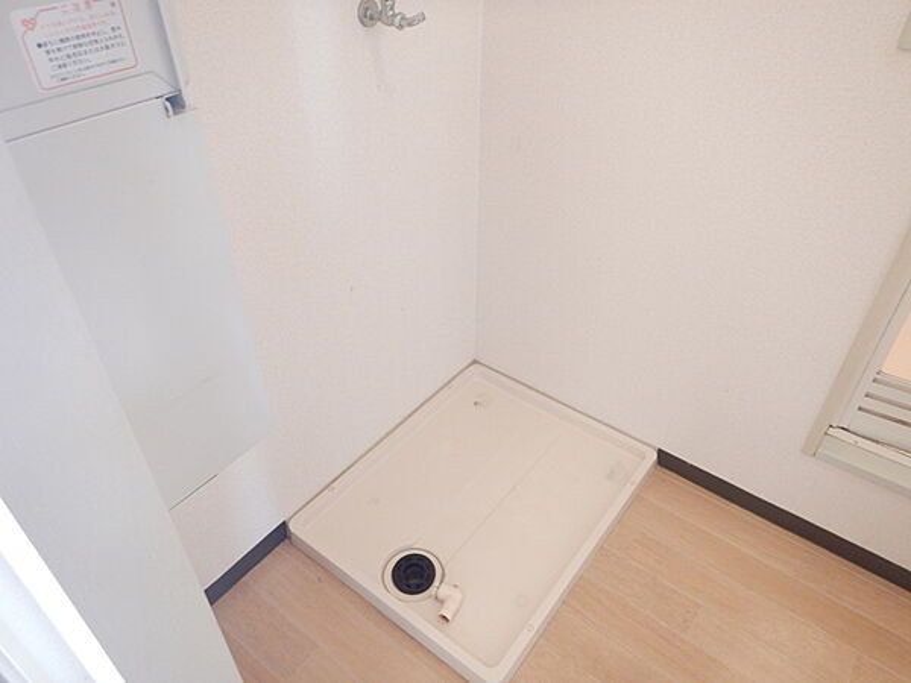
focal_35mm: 24
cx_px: 456
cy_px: 342
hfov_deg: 71.6
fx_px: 632
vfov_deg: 56.8
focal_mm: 4.3
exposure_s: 1/13
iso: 400
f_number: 2.8
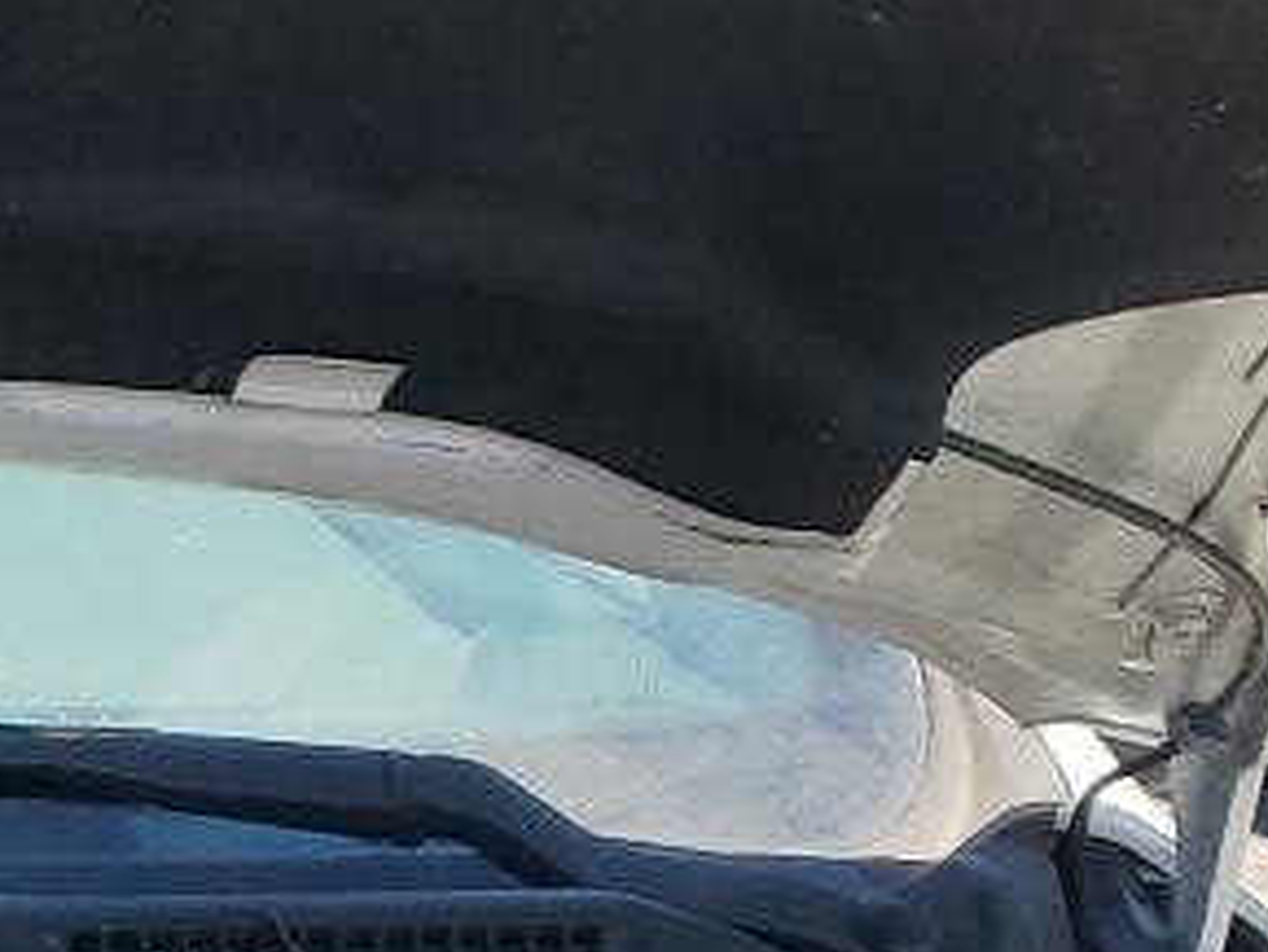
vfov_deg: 10.0
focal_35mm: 144
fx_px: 5277
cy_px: 1395
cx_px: -1163
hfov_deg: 12.3
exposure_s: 1/1429
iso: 50
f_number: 1.5
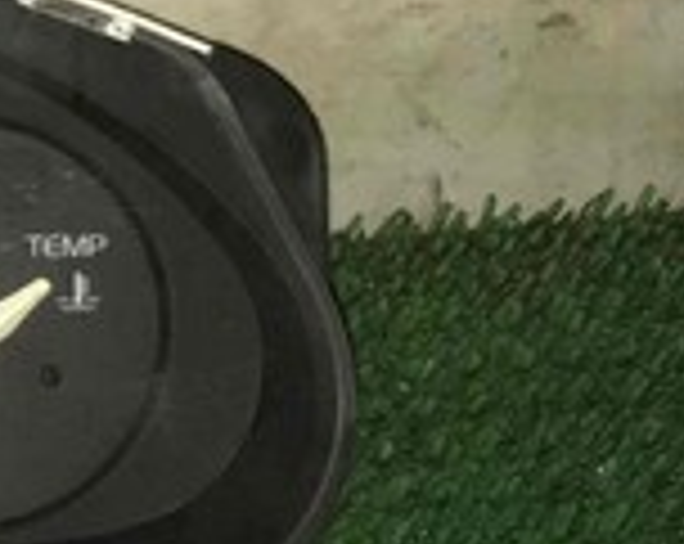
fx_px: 2909
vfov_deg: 10.7
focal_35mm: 144
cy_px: 171
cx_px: -508
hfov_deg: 12.4
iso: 32
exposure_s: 1/17
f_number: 1.8
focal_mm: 3.99
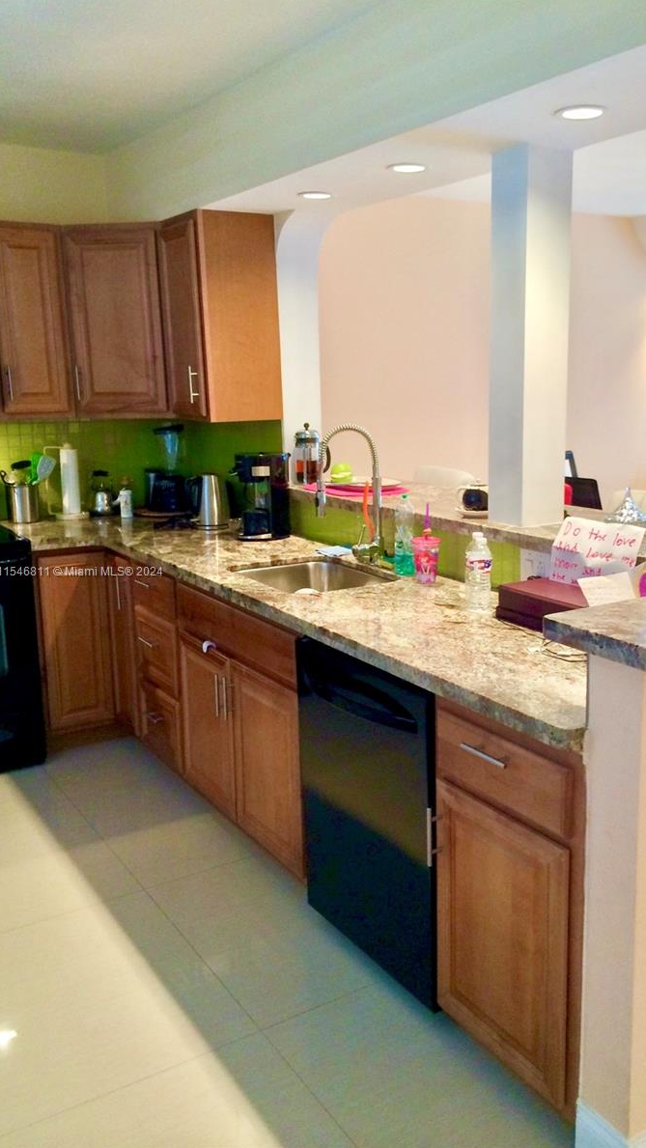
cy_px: 573
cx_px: 421
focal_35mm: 33
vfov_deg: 59.5
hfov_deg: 35.4
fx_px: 1005
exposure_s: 1/30
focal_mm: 4.12
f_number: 2.2
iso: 125
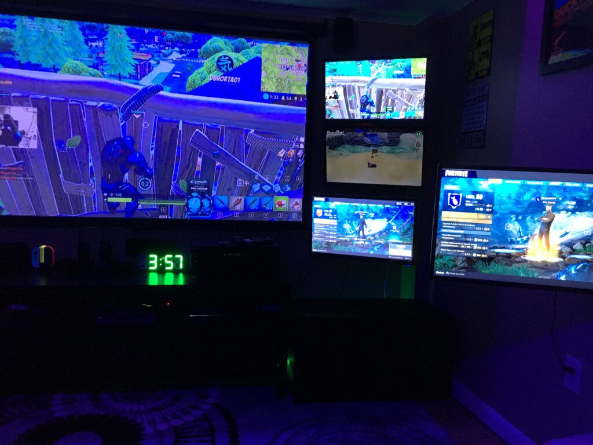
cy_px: 222
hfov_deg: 61.7
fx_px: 497
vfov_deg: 48.2
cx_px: 296
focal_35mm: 29
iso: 200
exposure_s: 1/20
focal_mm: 4.15
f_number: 2.2
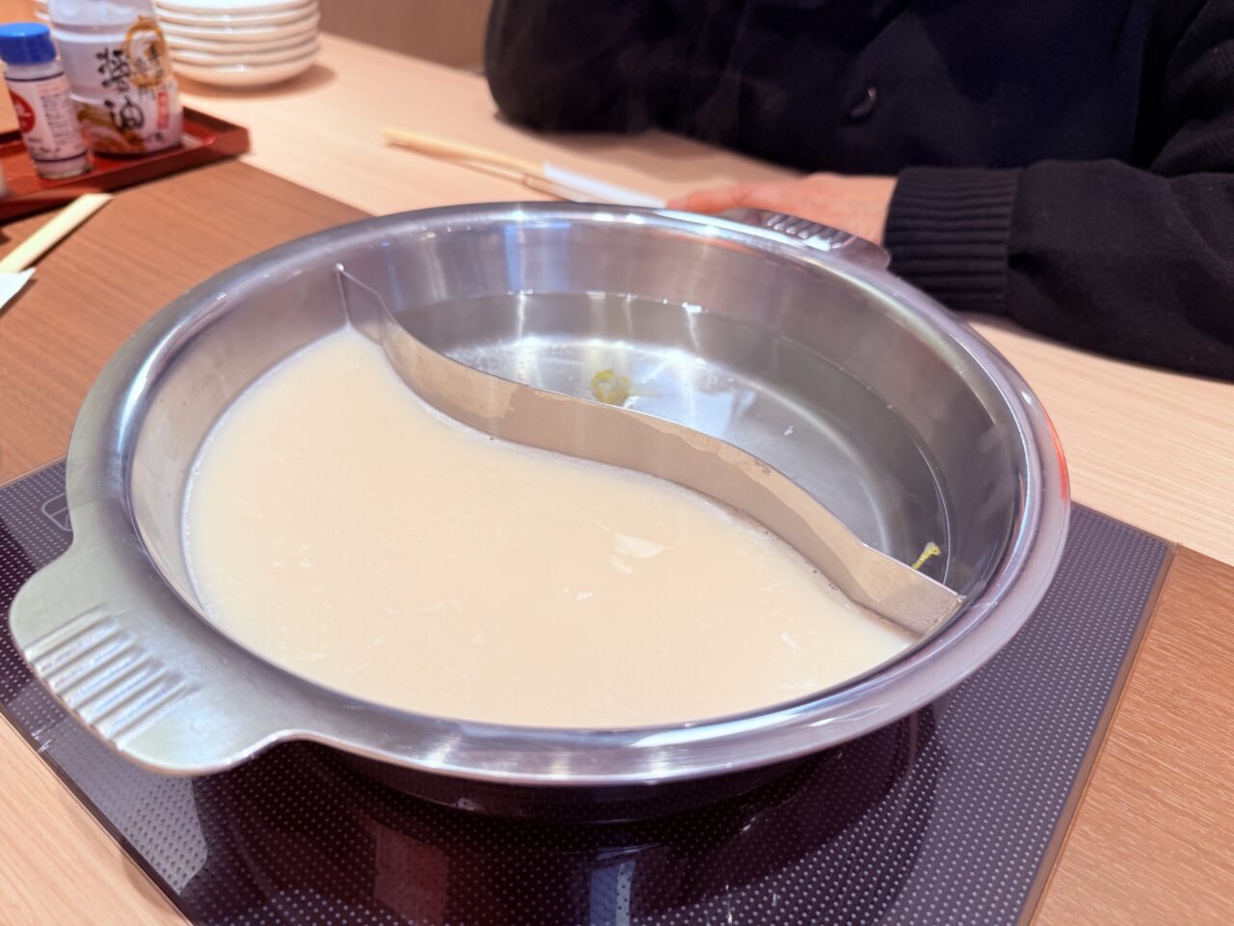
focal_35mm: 24
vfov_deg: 56.8
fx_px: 856
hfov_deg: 71.6
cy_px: 463
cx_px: 617
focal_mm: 6.76
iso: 100
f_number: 1.78
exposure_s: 1/121
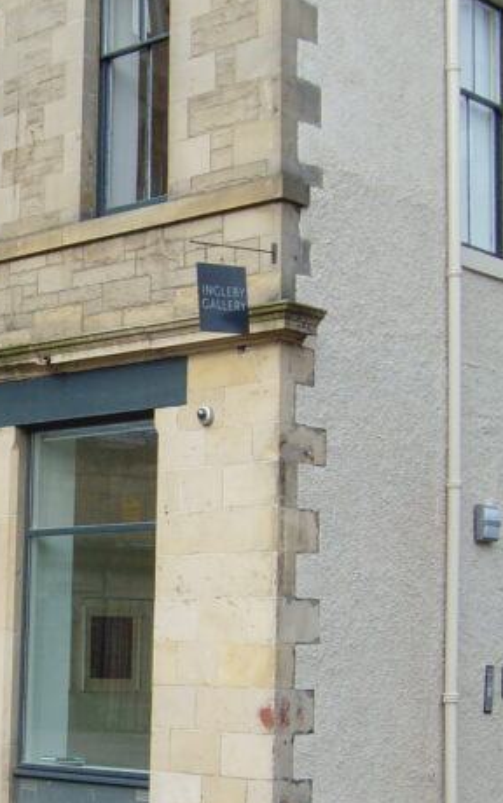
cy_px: 511
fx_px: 2015
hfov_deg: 14.0
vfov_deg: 22.5
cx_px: -24
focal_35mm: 92
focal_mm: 6.6
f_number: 3.5
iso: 80
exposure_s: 1/250
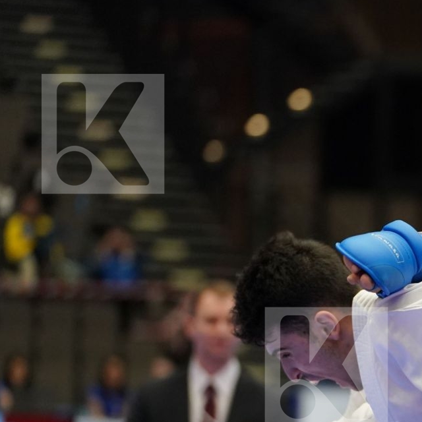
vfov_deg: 5.7
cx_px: 550
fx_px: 4220
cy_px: 367
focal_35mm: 306
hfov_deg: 5.7
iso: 2500
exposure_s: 1/1000
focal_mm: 128
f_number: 2.8
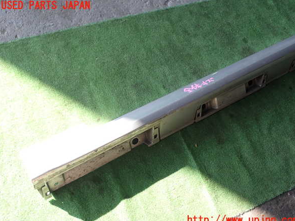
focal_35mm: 39
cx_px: 150
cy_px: 113
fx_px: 332
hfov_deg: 47.9
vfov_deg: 36.8
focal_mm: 6.83
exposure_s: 1/100
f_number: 2.7
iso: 100
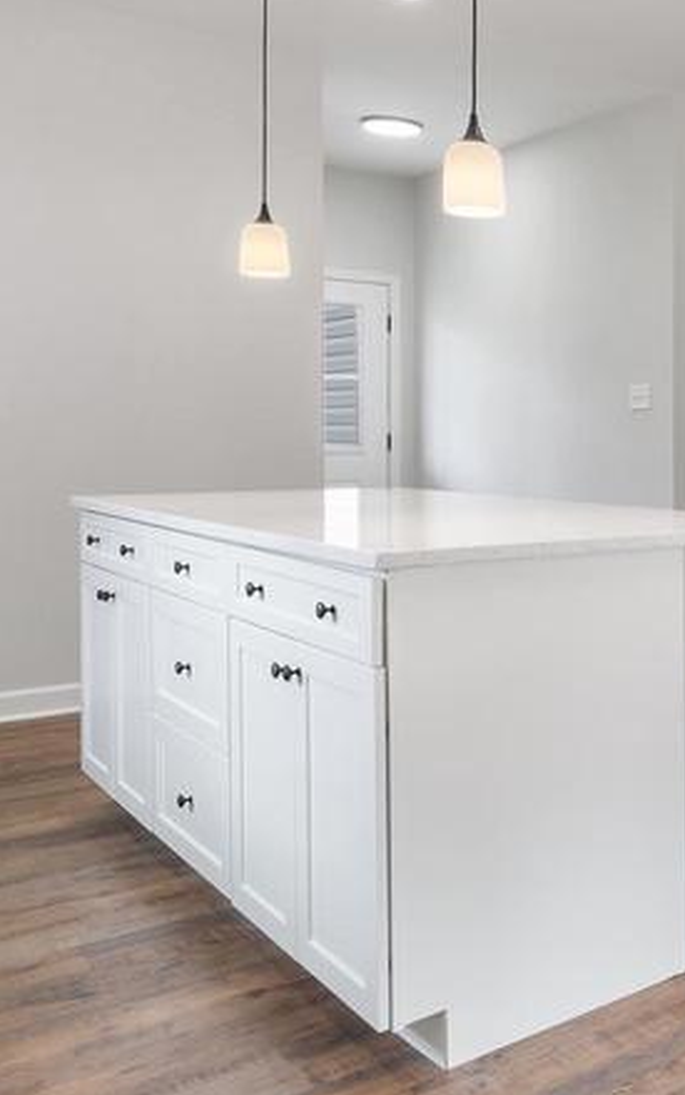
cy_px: 418
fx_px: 1135
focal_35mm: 38
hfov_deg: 27.5
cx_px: 912
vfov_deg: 51.1
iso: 640
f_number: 10
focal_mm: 16
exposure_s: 1/8
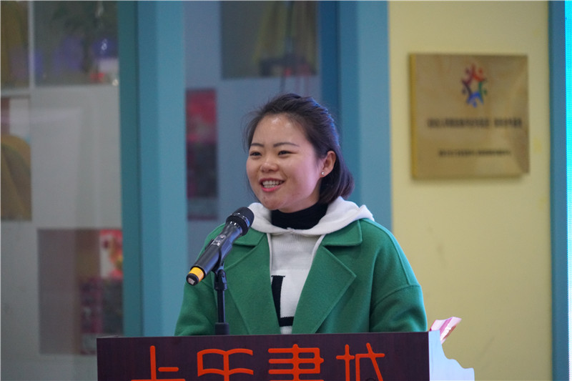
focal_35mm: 240
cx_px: 286
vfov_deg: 5.7
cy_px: 190
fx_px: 3812
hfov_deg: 8.6
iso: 6400
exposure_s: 1/125
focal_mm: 240
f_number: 6.3
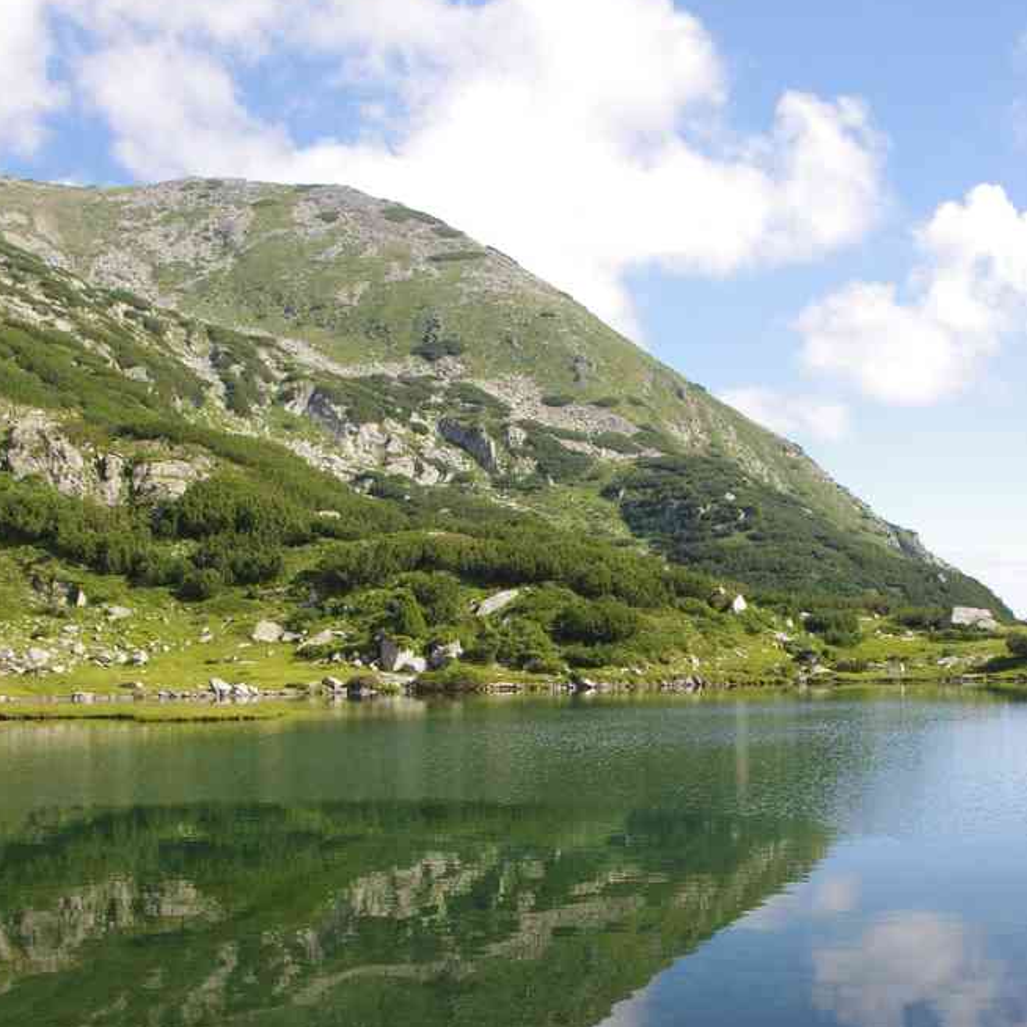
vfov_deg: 34.6
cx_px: 506
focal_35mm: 49
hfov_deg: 34.9
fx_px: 1633
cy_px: 689
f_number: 10
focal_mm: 25
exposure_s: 1/50
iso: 200
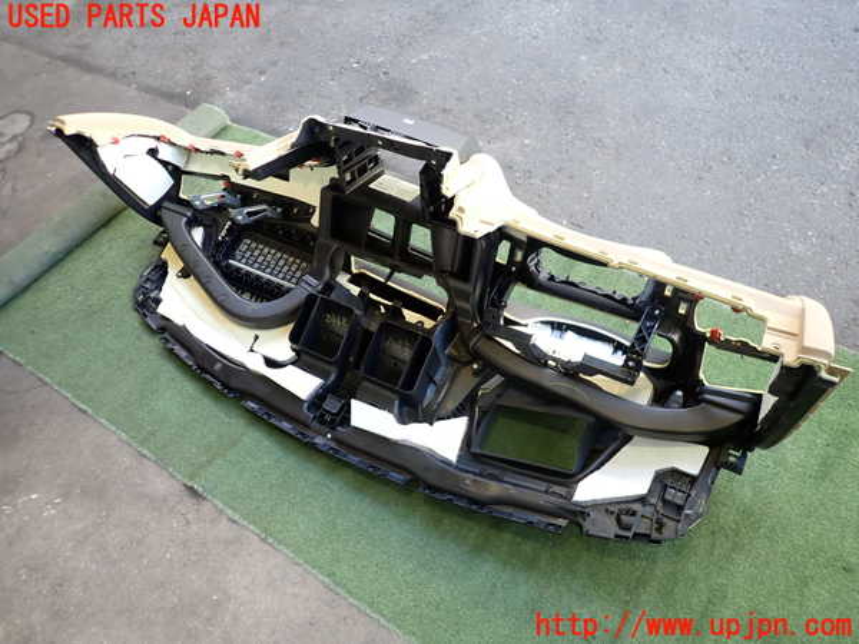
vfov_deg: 54.9
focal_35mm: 25
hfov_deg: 69.4
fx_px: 620
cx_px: 430
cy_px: 322
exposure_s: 1/60
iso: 200
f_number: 2
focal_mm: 4.5
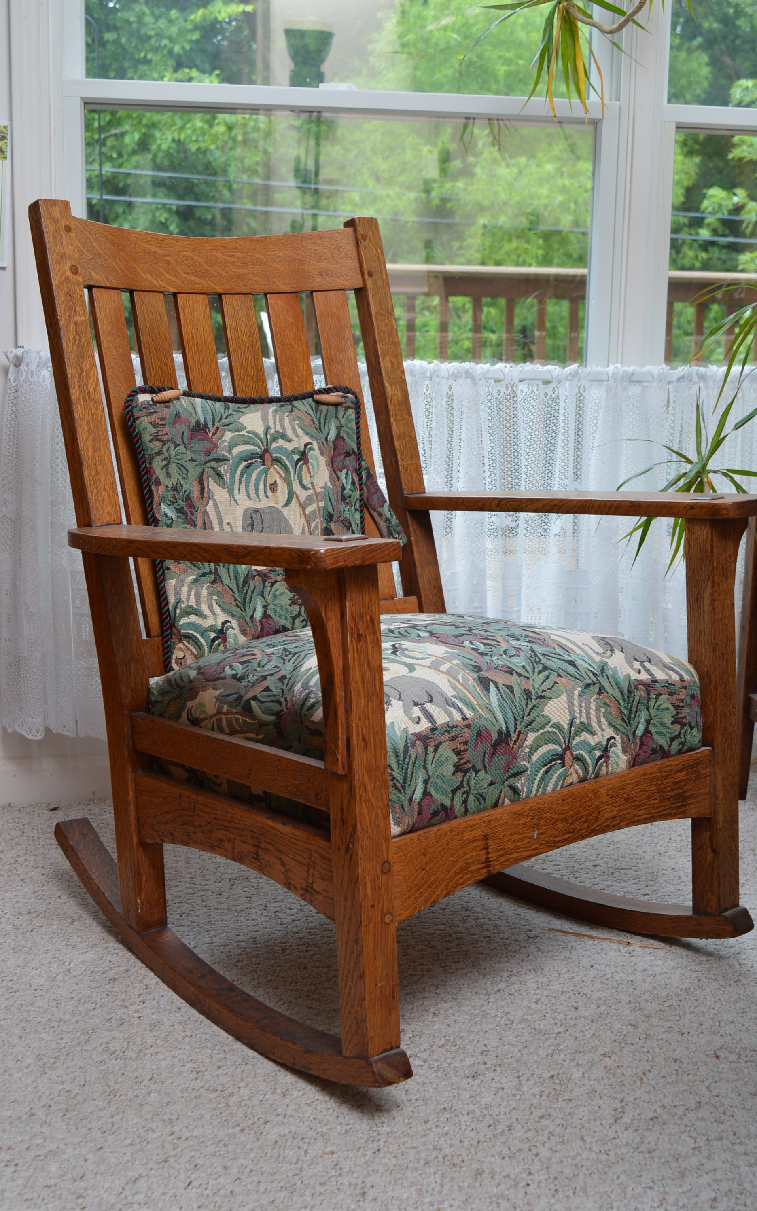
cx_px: 387
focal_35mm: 45
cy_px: 604
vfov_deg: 44.8
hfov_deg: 28.9
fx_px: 1469
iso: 200
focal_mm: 29
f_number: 5.6
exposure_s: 1/80
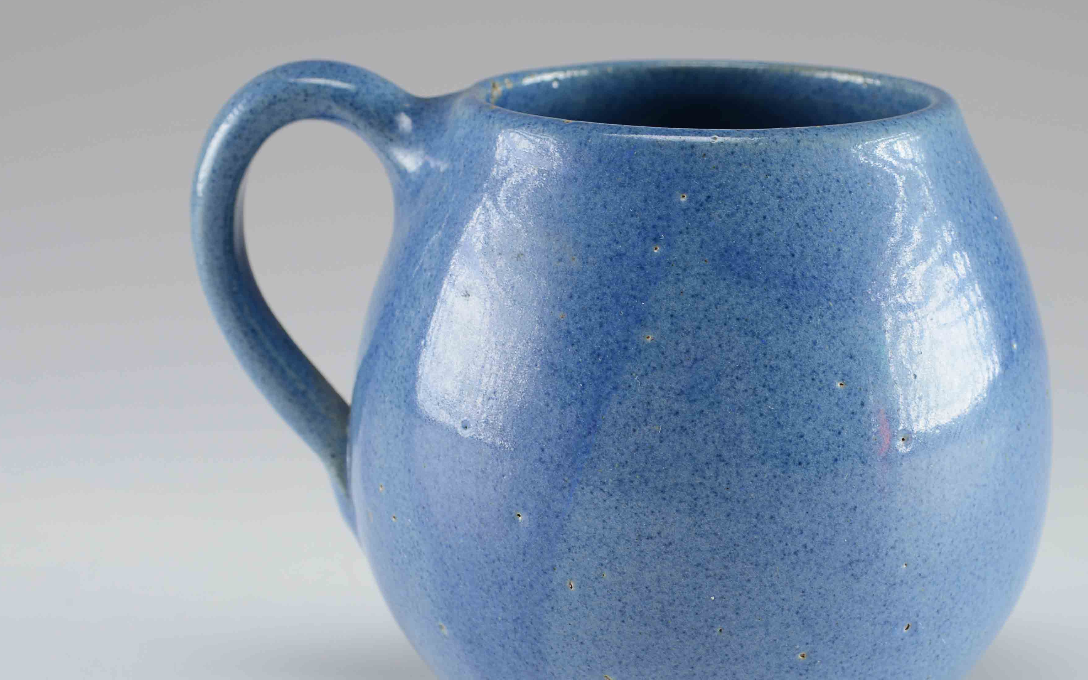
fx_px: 3024
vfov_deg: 12.8
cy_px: 394
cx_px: 597
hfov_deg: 20.4
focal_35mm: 102
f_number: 11
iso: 100
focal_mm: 48
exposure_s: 1/80
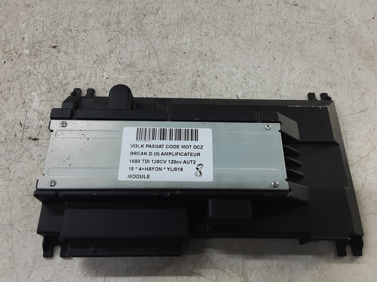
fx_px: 294
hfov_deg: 65.3
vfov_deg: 51.4
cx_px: 188
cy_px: 141
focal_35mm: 27
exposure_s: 1/50
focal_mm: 2.91
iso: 80
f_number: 1.9
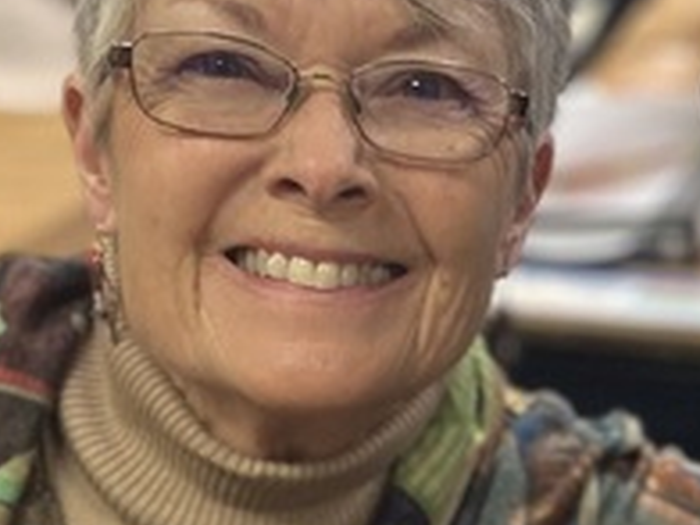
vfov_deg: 10.8
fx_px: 2750
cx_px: 693
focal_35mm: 136
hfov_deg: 14.3
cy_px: 571
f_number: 1.5
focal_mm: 5.7
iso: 125
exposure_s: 1/60
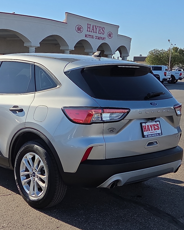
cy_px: 115
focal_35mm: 55
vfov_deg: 34.2
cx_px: 54
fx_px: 374
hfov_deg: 27.4
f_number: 1.8
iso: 25
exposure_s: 1/3333
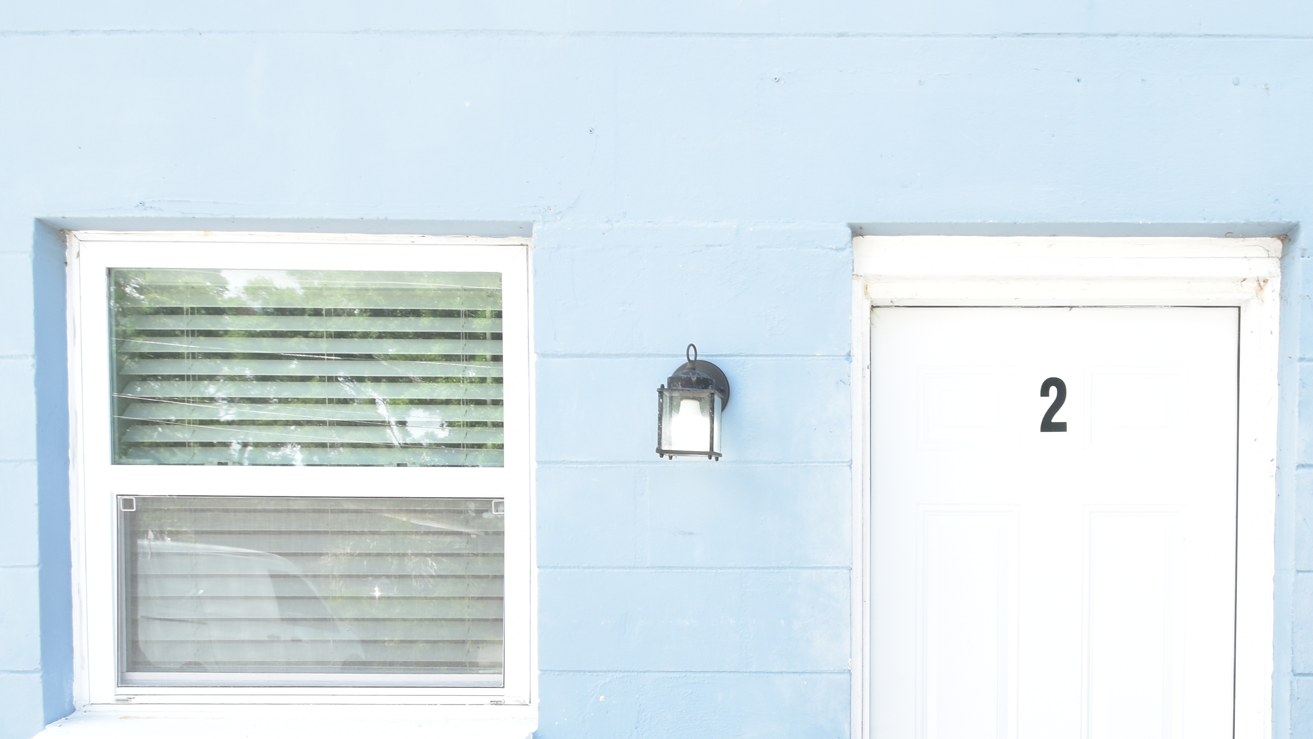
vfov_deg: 39.9
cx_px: 849
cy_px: 588
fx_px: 975
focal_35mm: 28
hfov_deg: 66.5
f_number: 7.1
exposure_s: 1/200
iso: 400
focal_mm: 10
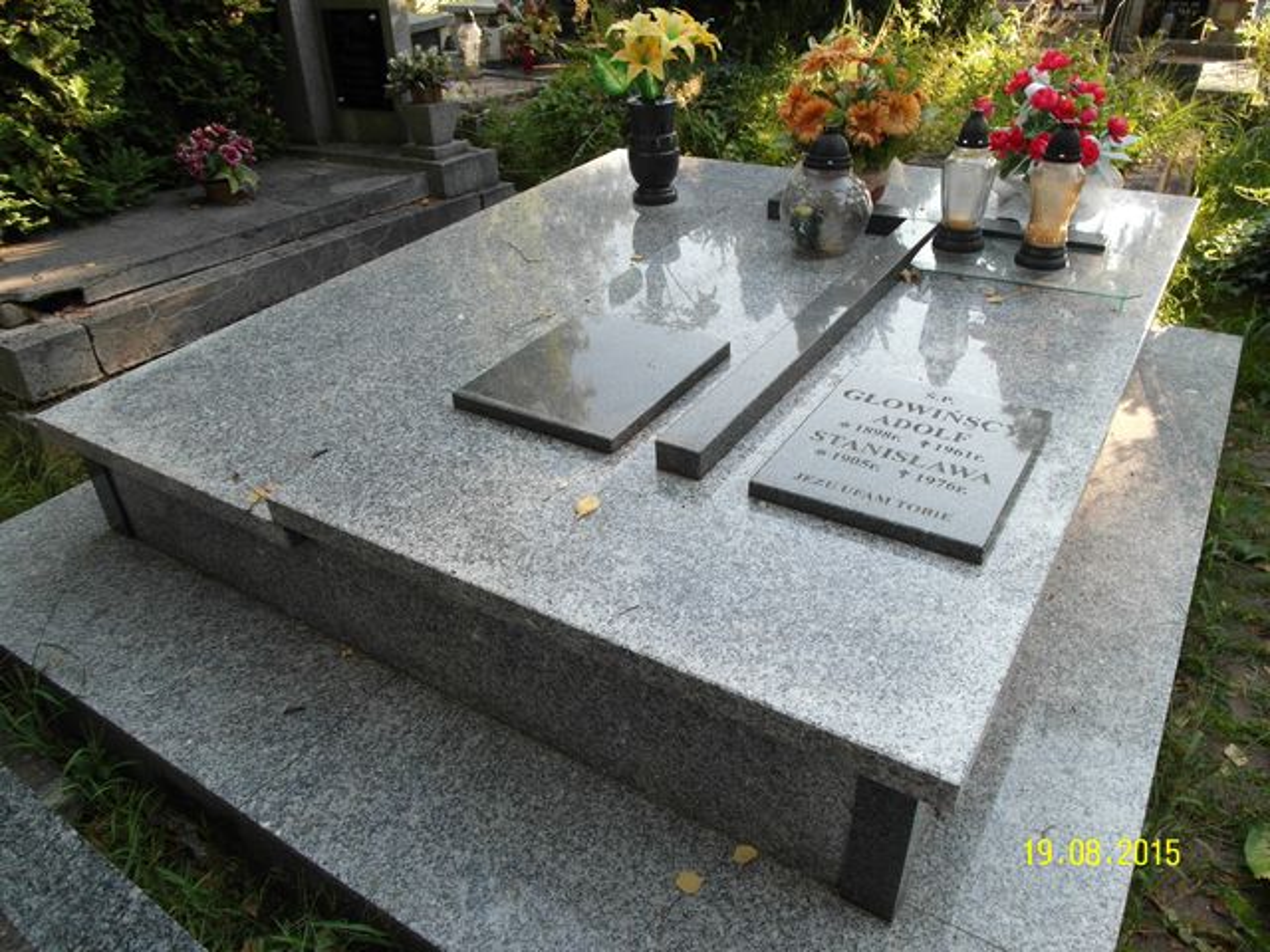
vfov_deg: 56.8
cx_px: 635
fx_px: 881
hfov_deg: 71.6
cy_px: 476
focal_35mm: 24
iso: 80
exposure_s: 1/90
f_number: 3.4
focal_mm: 5.2
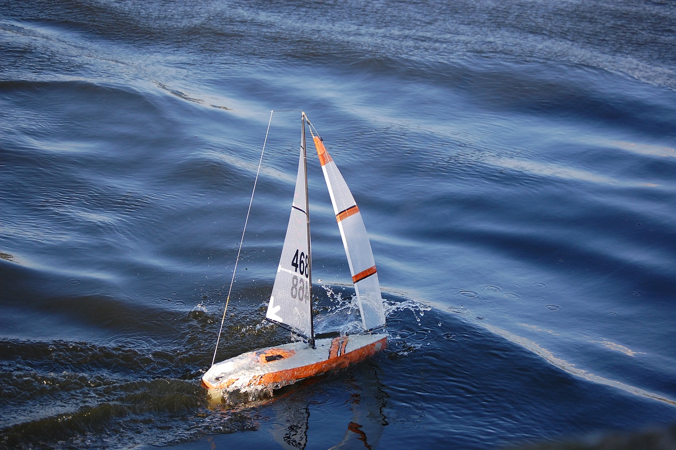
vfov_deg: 13.0
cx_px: 338
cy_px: 225
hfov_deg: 19.5
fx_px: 1970
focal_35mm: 105
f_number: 4.5
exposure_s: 1/1000
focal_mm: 70
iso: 400
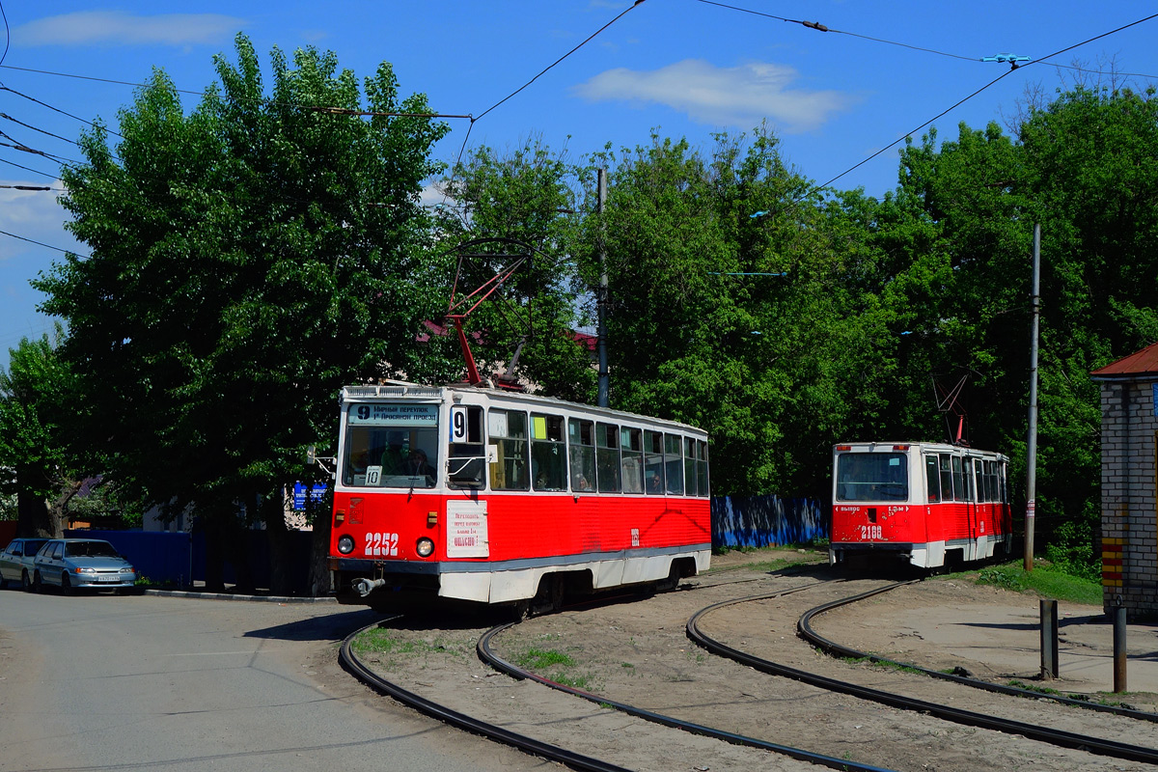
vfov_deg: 30.5
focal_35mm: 44
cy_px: 386
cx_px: 579
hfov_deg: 44.5
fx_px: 1415
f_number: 7.1
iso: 125
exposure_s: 1/500
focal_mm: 16.39
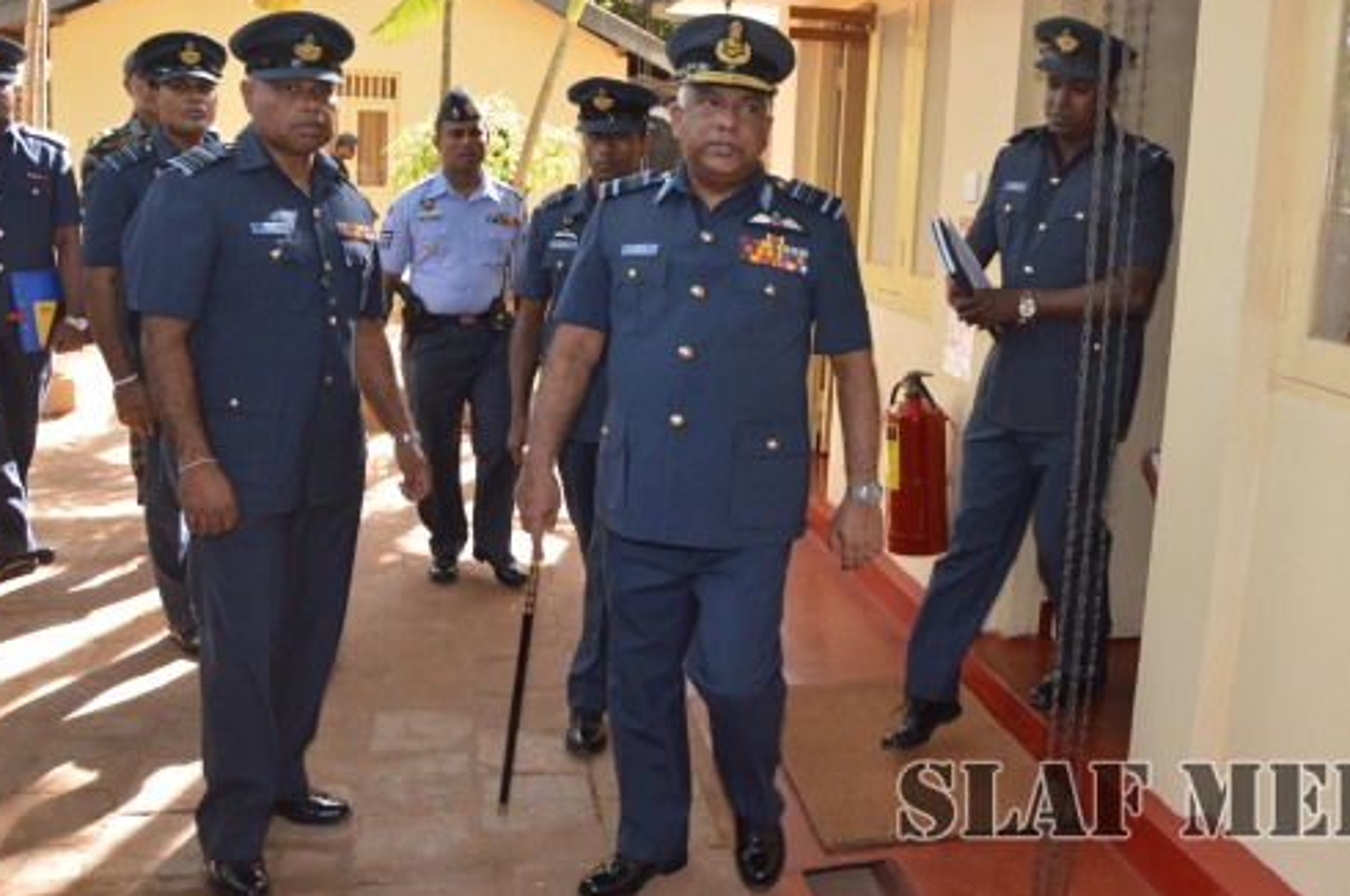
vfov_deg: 39.8
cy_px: 396
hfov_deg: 57.0
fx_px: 1236
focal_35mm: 33
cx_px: 786
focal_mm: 18
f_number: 5
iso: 400
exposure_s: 1/125
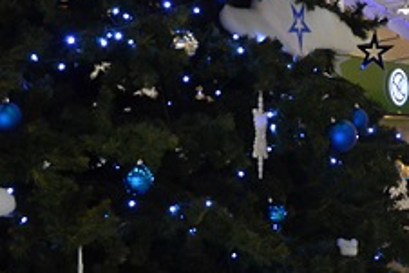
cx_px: 384
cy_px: 136
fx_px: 1330
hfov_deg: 17.2
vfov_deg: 11.7
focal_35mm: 117
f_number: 4
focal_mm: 28
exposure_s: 1/40
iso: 800
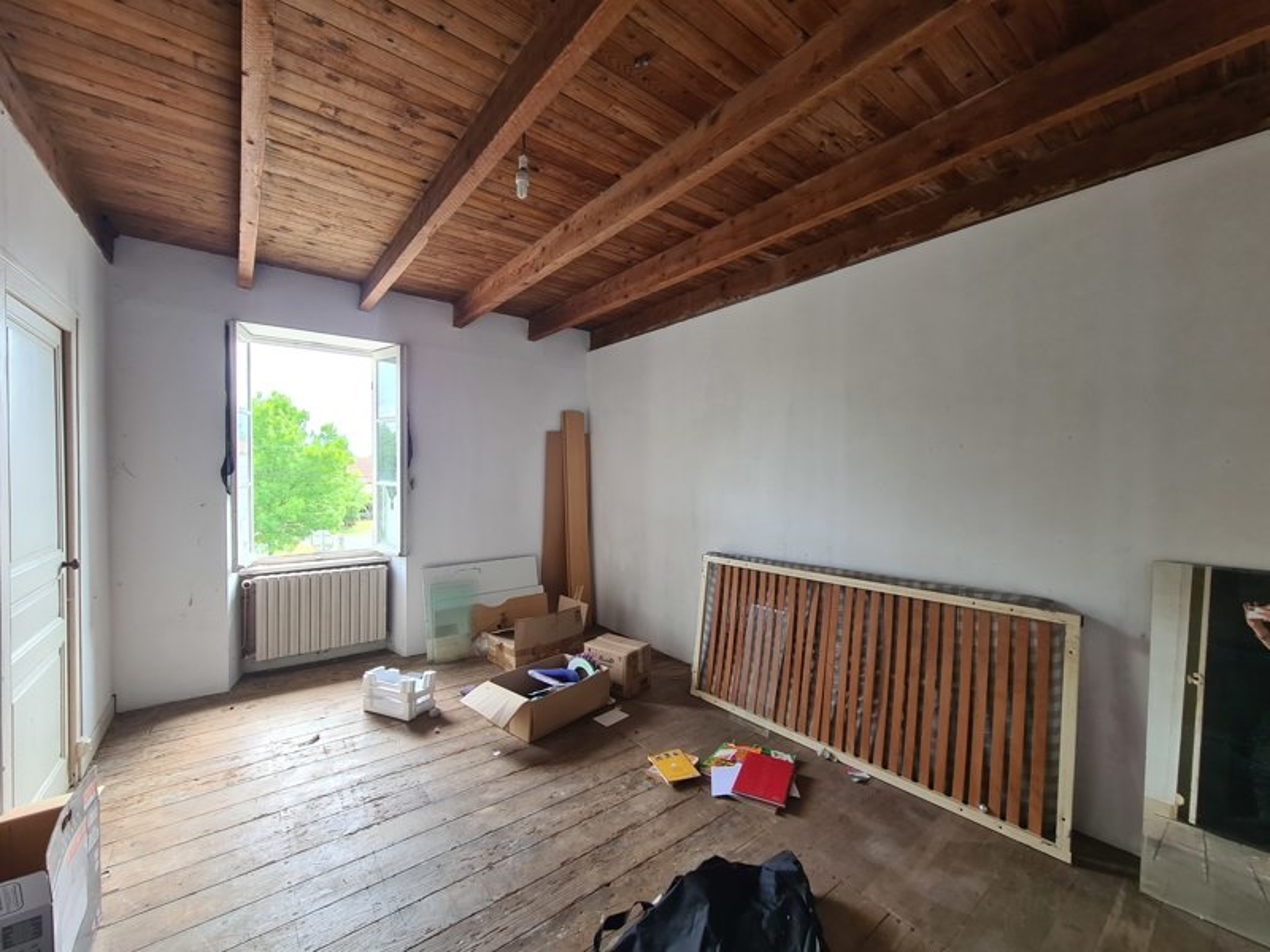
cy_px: 476
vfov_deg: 89.9
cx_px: 635
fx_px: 477
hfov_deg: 106.2
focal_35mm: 13
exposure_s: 1/50
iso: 80
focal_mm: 2.2
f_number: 2.2
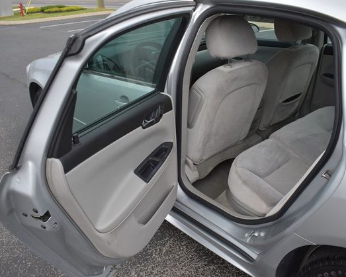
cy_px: 140
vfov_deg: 47.1
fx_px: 318
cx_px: 179
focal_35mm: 31
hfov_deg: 57.1
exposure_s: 1/250
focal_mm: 18
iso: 400
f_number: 5
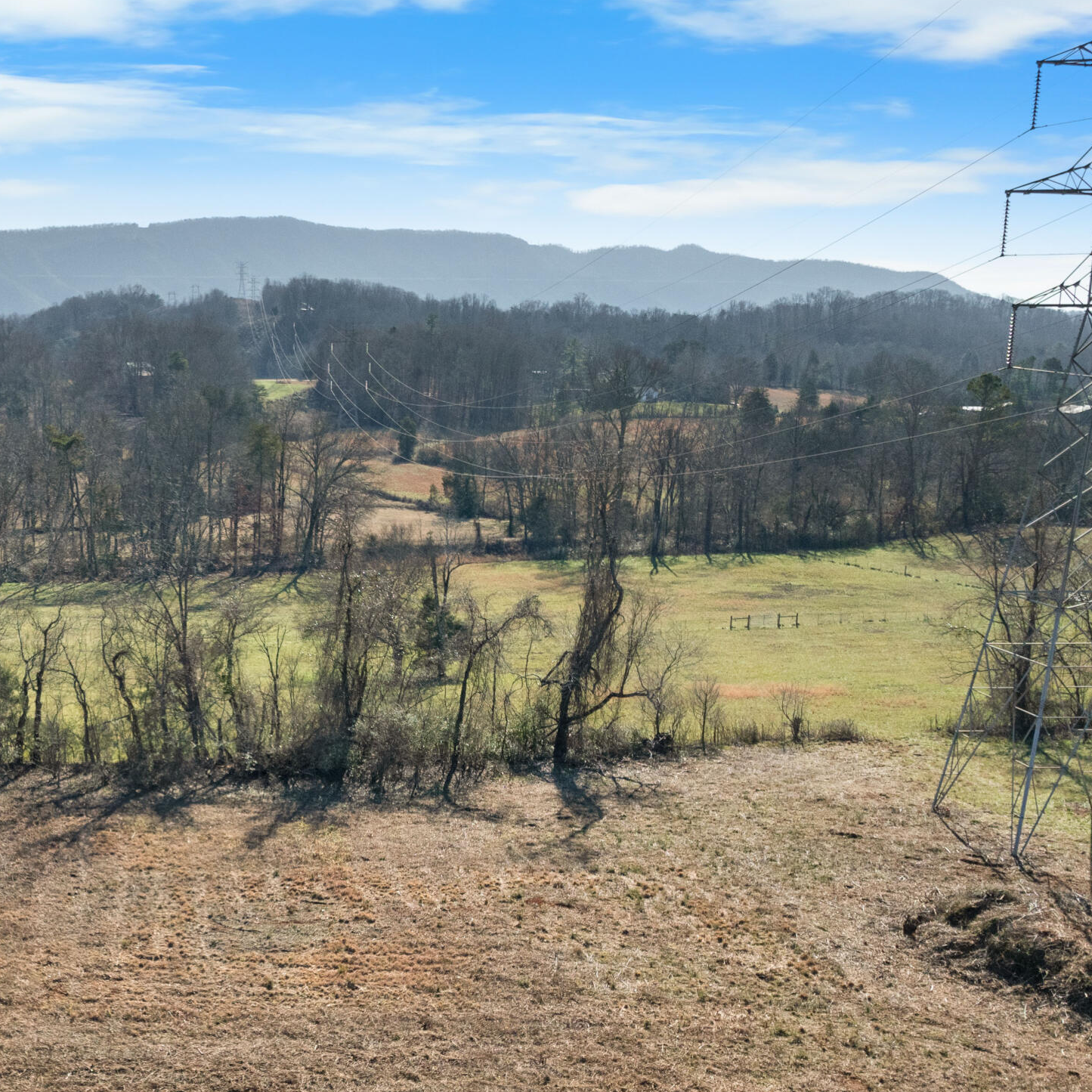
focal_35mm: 44
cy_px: 771
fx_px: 1570
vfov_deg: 37.7
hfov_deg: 36.9
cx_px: 204
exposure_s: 1/160
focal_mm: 12.29
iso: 280
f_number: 2.8
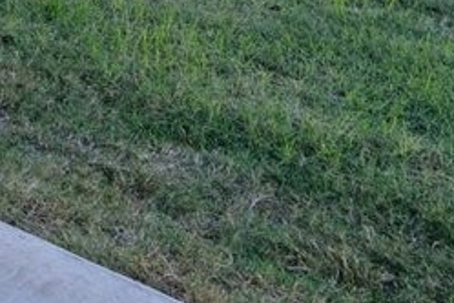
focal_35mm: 104
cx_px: -901
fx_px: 1311
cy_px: -529
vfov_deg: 10.4
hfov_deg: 11.4
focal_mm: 16
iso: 200
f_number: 8
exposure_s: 1/250
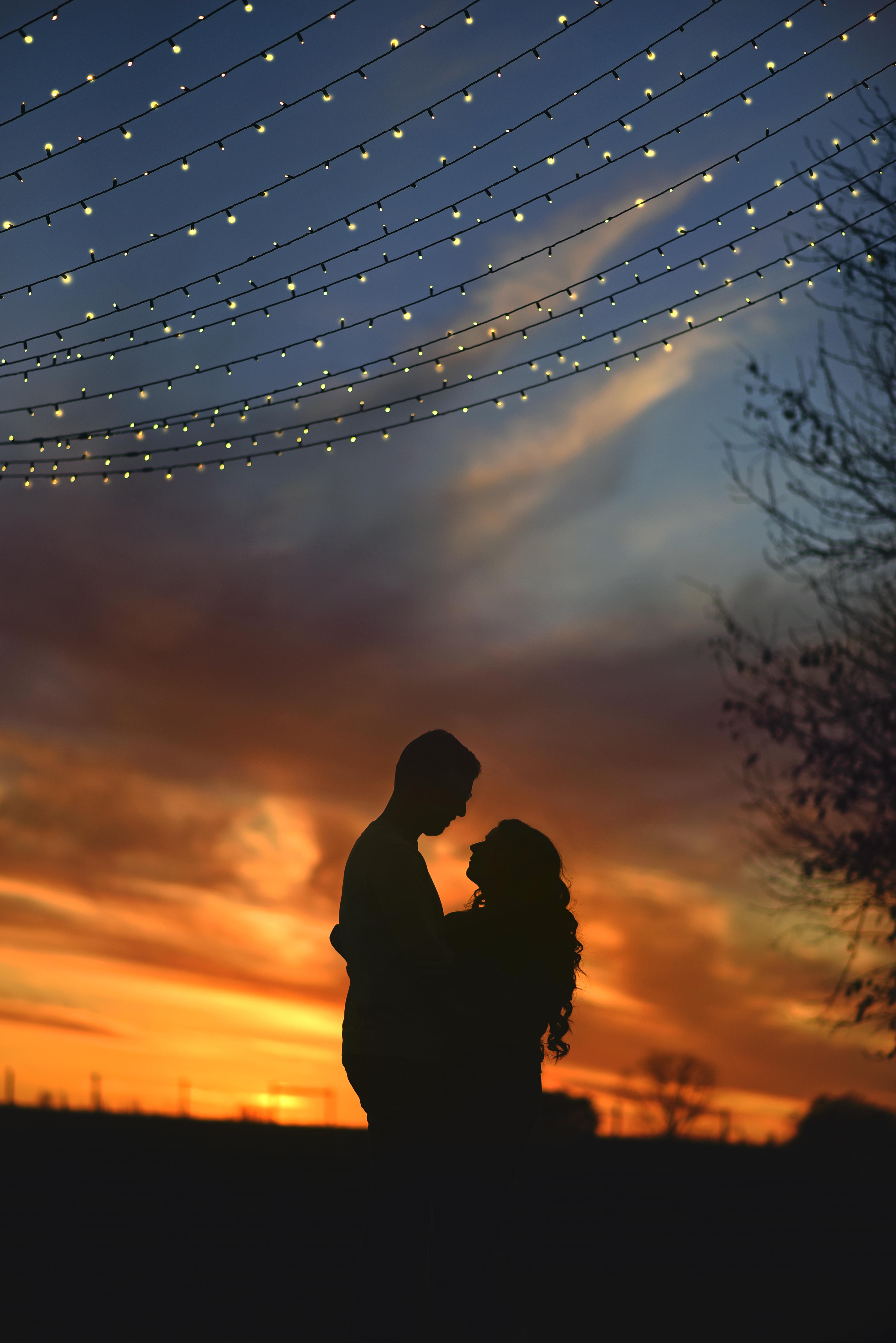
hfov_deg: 16.1
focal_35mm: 85
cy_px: 672
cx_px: 448
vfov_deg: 23.9
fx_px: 3170
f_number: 1.8
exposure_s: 1/4000
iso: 100
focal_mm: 85
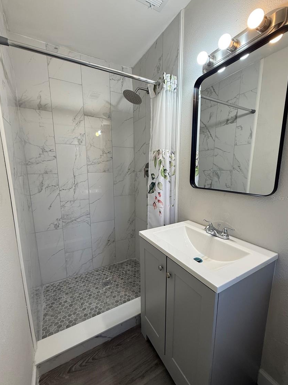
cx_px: 141
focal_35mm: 15
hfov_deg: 81.7
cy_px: 198
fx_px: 166
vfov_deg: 98.1
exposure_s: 1/120
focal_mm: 2.22
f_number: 2.2
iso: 125
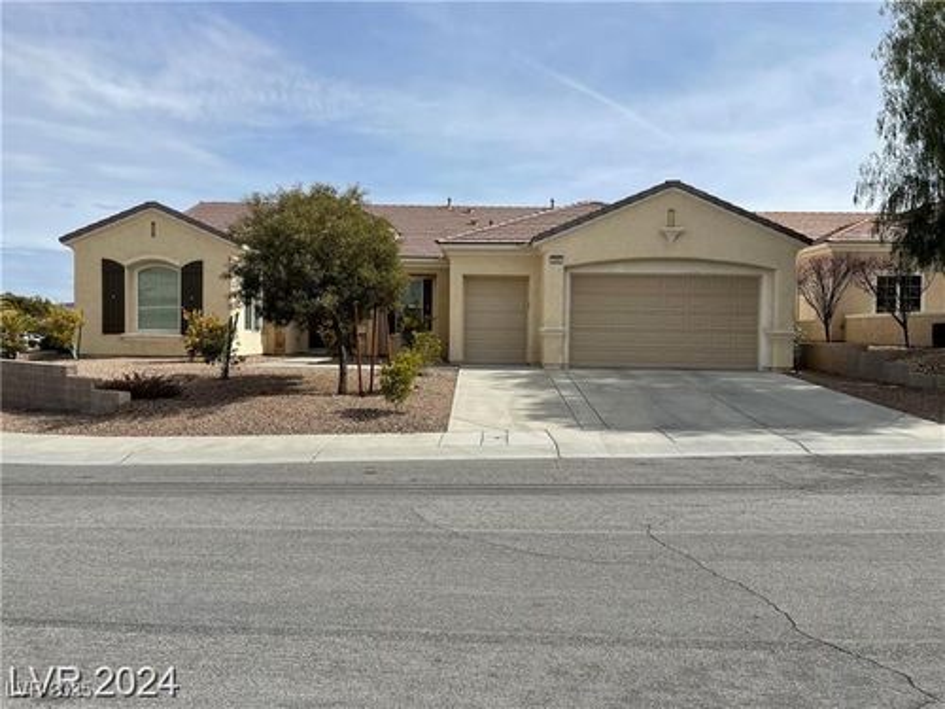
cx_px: 472
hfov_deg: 69.4
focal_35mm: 25
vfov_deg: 54.9
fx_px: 682
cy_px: 354
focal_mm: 5.1
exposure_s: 1/5376
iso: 32
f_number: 1.6
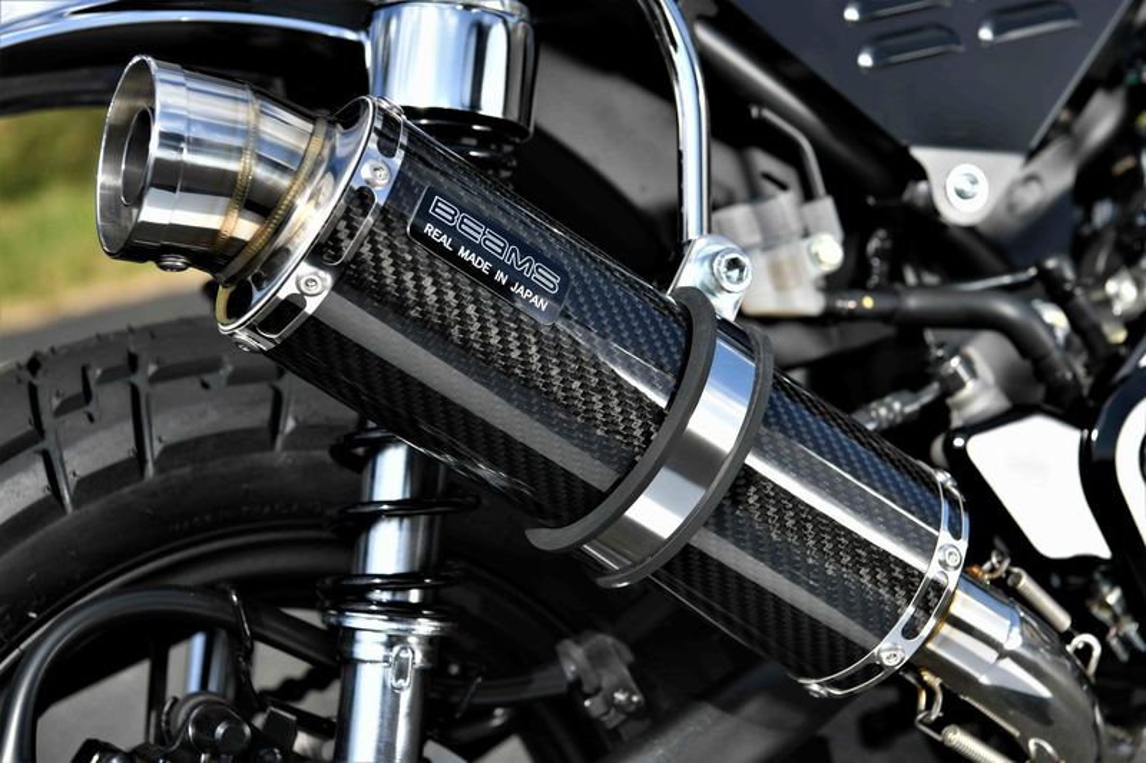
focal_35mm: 70
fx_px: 2228
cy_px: 382
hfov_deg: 28.8
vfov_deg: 19.4
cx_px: 573
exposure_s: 1/500
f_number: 7.1
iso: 125
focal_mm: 70
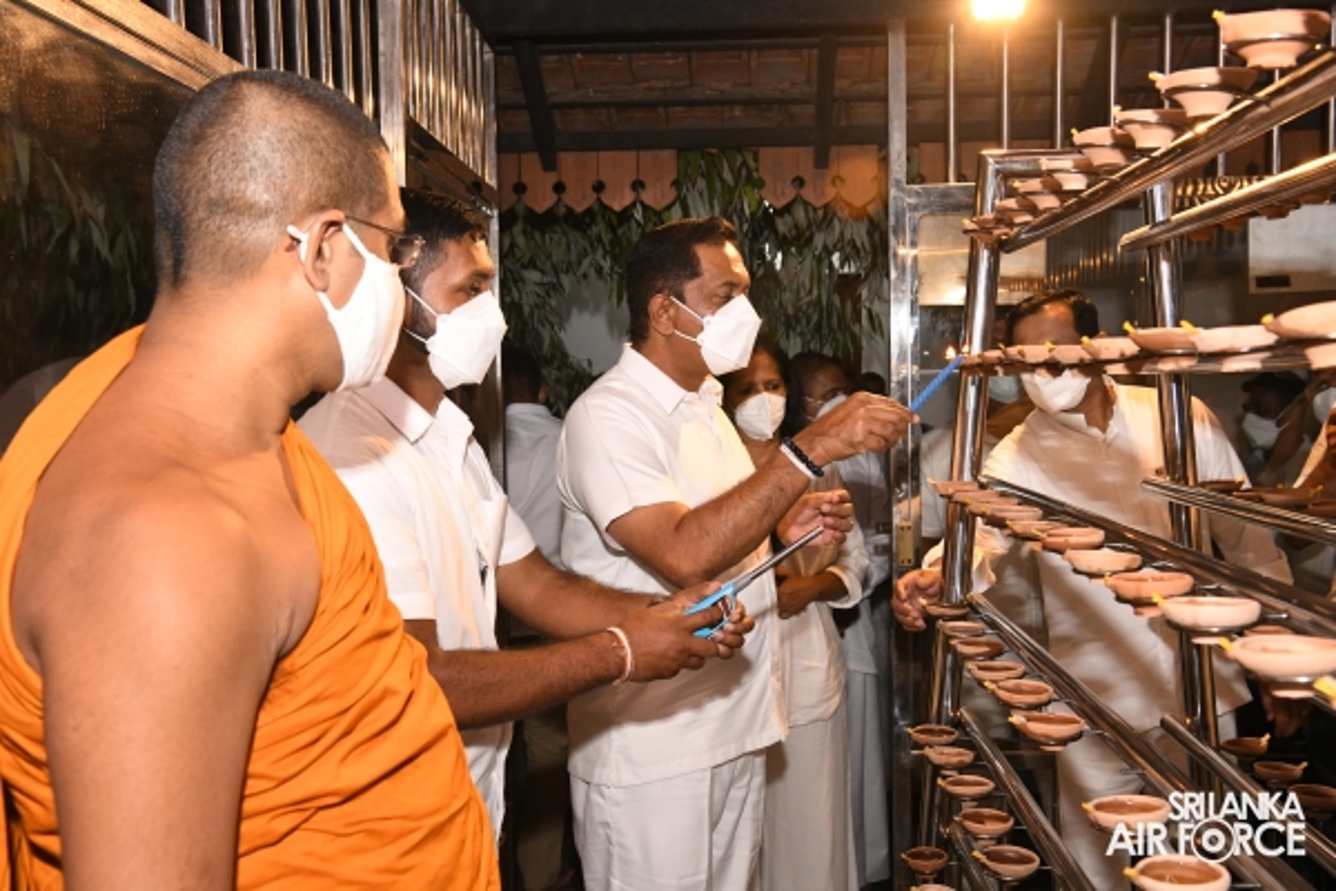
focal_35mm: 36
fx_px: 1336
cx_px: 668
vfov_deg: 36.9
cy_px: 446
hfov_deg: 53.1
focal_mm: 36
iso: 5000
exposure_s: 1/125
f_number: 8
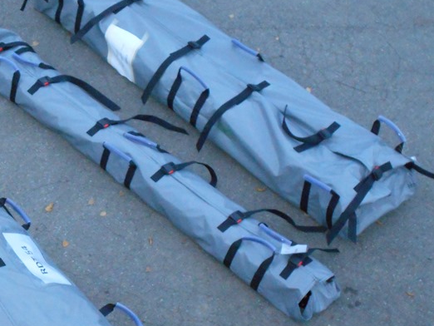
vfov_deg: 15.1
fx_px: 1229
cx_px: 13
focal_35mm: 98
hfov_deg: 19.5
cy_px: 202
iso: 800
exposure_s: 1/60
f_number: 4.5
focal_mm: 8.8
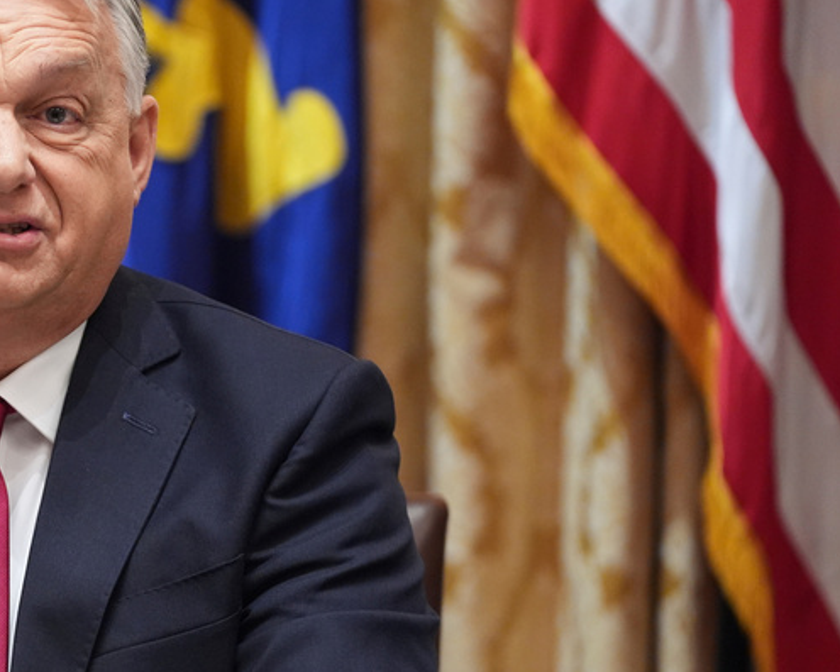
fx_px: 6067
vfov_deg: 6.3
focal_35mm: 244
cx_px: -17
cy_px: 454
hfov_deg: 7.9
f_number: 2.8
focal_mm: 126
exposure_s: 1/250
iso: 3200
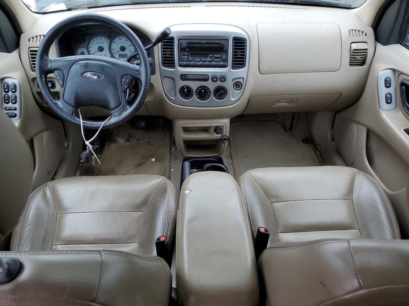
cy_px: 153
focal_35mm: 26
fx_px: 307
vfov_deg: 53.1
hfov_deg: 67.3
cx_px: 204
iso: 50
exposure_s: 1/238
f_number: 1.5
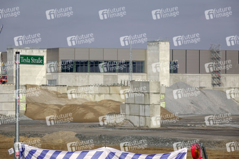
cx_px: 120
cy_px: 80
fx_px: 1327
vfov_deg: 6.9
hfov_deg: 10.3
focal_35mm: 200
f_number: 5.6
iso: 100
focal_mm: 73.3
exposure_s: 1/125
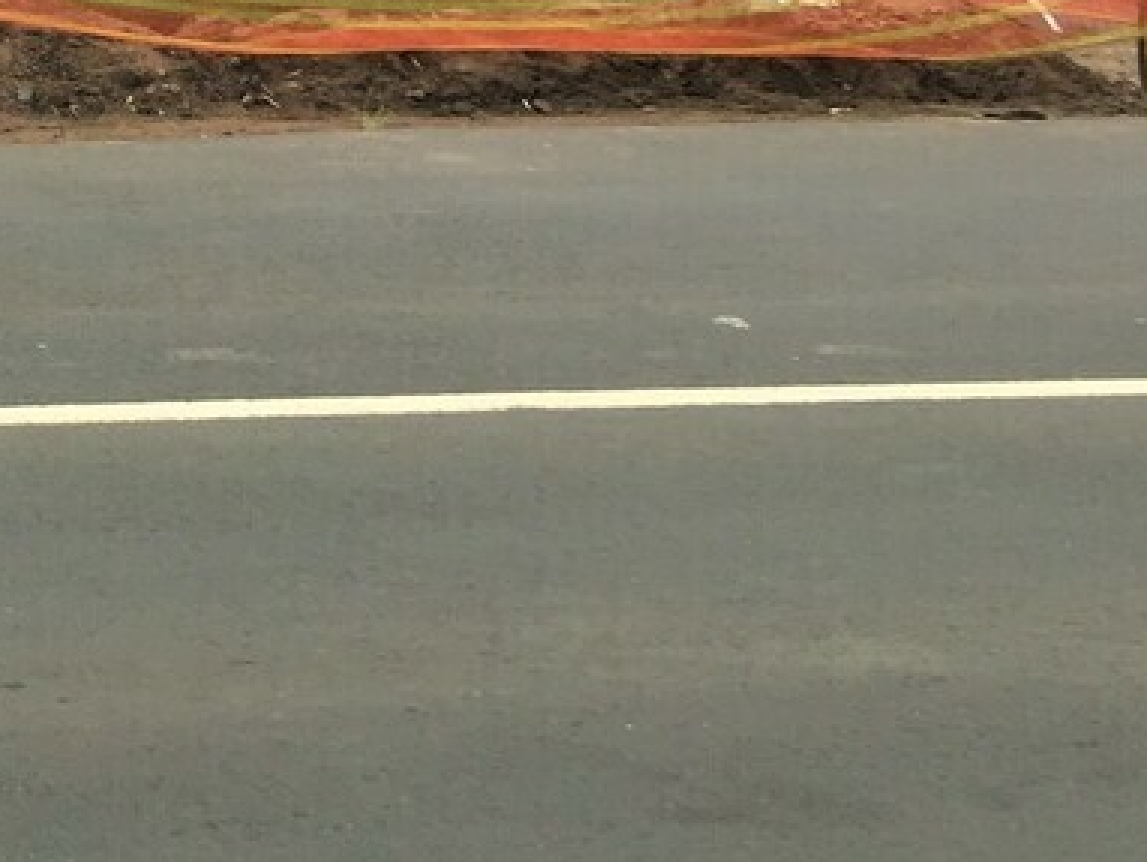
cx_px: -426
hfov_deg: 19.5
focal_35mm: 91
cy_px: -279
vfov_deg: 15.4
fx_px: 3017
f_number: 2.2
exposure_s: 1/1163
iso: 32
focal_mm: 4.15
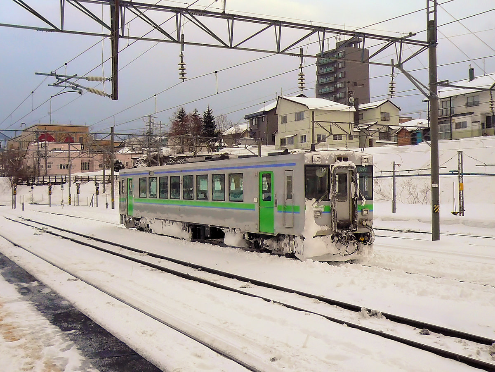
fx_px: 629
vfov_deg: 32.9
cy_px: 186
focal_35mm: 44
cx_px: 248
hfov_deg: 42.9
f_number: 2.8
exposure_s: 1/640
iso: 100
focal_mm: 4.7
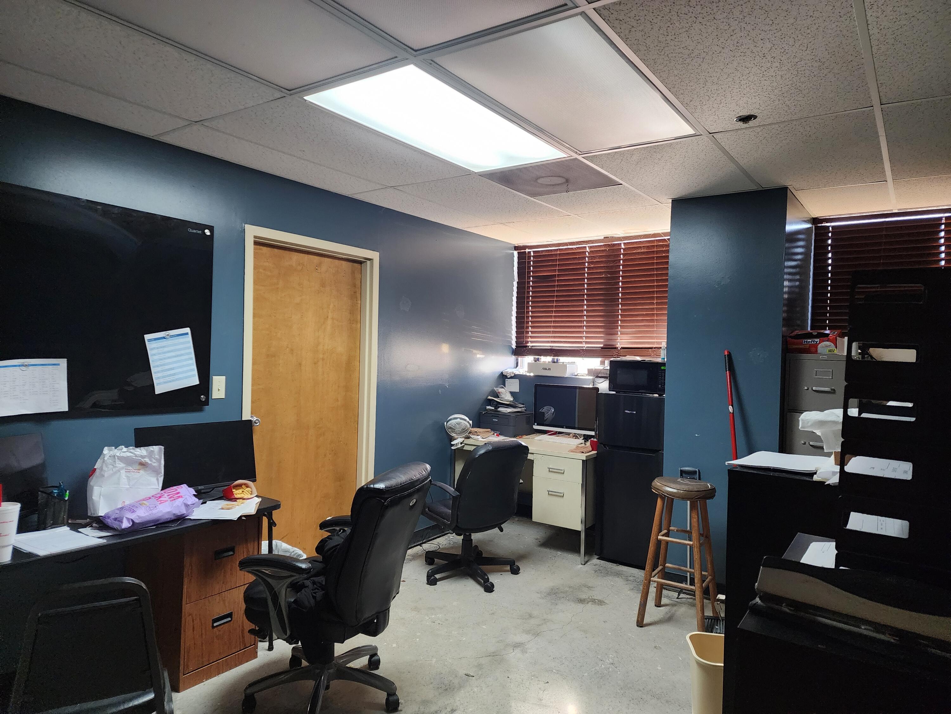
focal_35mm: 23
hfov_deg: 73.9
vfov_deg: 58.9
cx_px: 476
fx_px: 632
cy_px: 357
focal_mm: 6.4
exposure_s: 1/120
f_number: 1.8
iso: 640
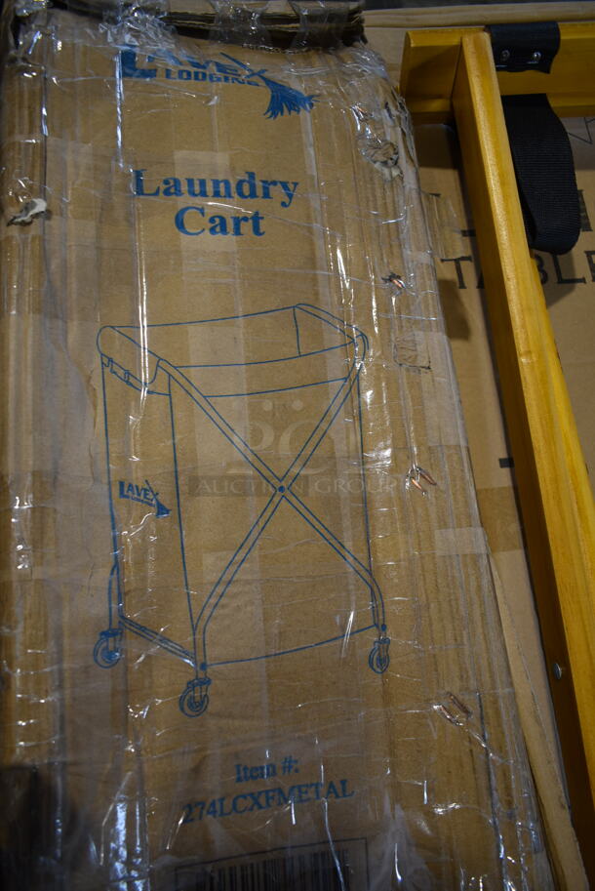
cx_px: 298
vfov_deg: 67.3
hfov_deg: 48.0
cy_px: 446
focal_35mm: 27
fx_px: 668
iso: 180
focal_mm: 18
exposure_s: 1/30
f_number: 3.5
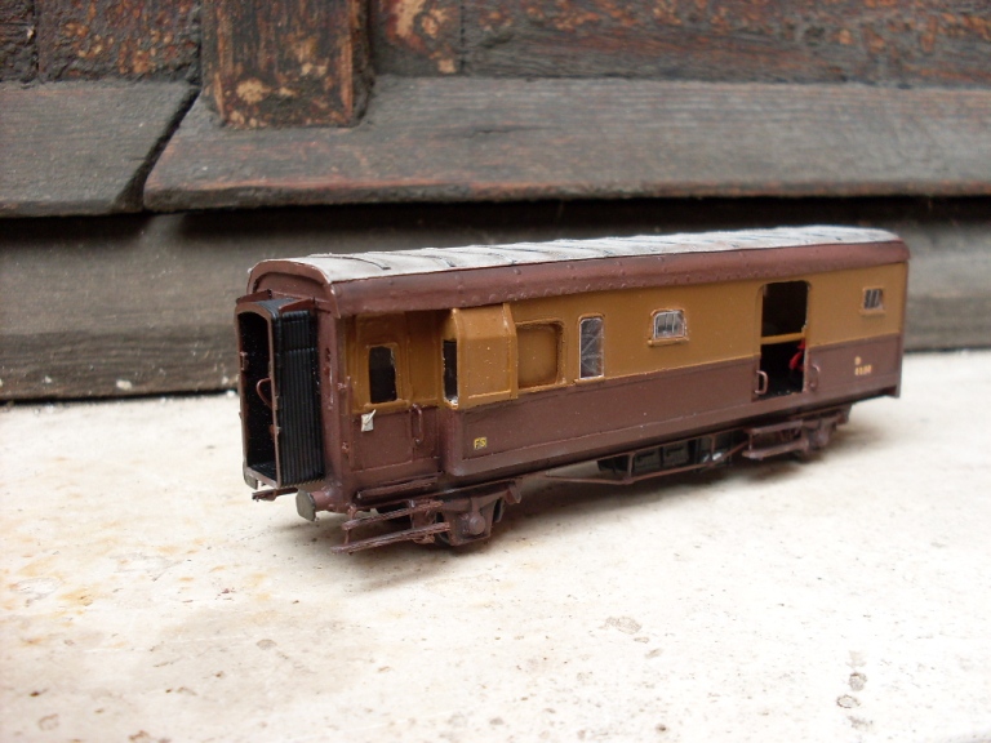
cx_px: 496
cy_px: 372
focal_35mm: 38
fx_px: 1088
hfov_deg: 49.0
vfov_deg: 37.7
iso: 80
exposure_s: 1/125
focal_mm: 6.3
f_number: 2.8
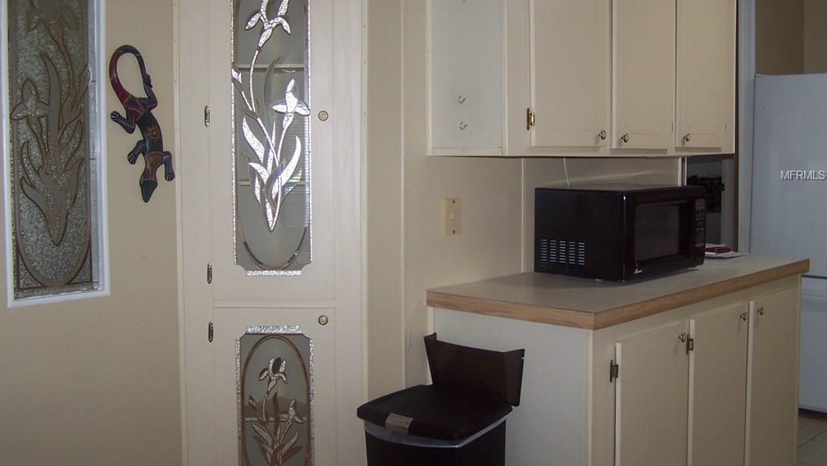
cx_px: 411
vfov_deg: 28.3
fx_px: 921
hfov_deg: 48.3
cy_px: 176
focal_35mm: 42
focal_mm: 6.3
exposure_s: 1/60
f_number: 2.8
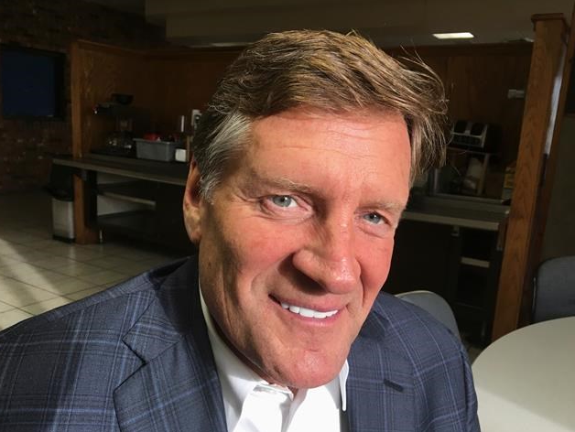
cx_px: 287
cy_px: 221
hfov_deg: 59.9
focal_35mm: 30
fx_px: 499
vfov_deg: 46.8
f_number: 2.2
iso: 32
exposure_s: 1/30
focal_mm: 4.15
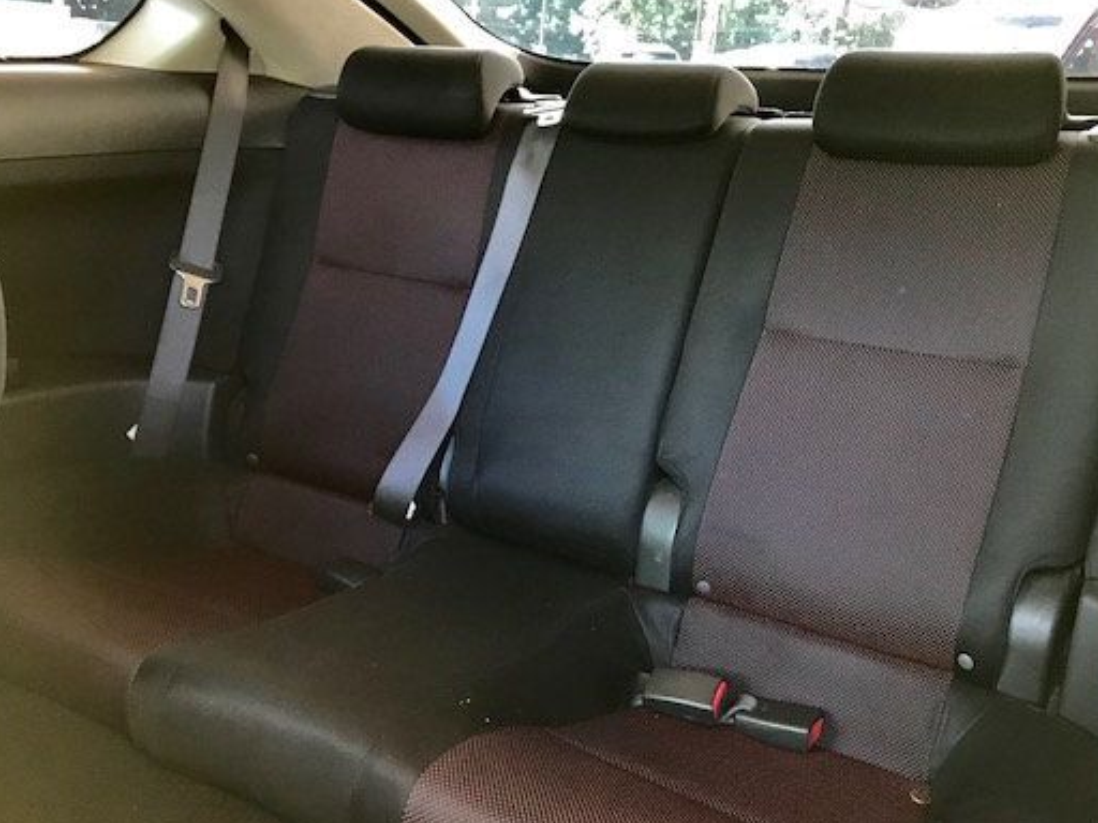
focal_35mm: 35
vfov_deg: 40.6
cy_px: 459
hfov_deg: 52.6
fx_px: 1110
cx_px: 538
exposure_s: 1/15
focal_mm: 3.99
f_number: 1.8
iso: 64
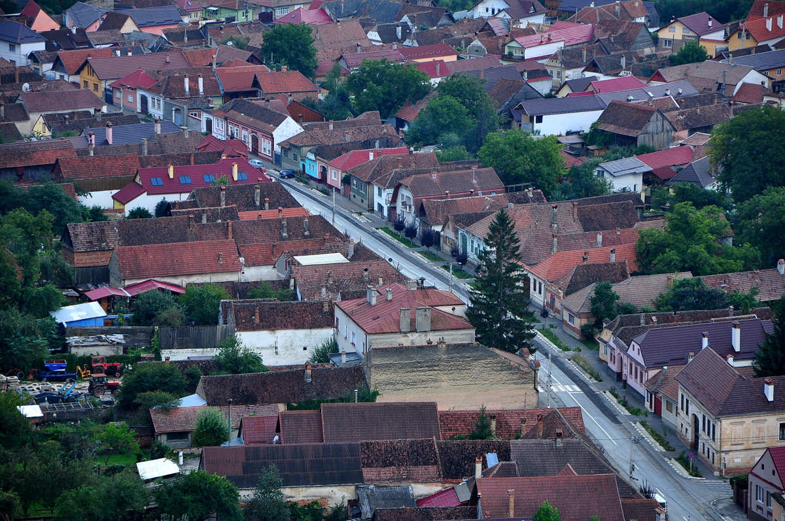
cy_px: 260
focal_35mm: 158
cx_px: 392
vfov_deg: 8.7
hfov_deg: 13.1
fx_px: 3430
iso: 400
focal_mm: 105
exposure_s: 1/250
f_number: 5.6
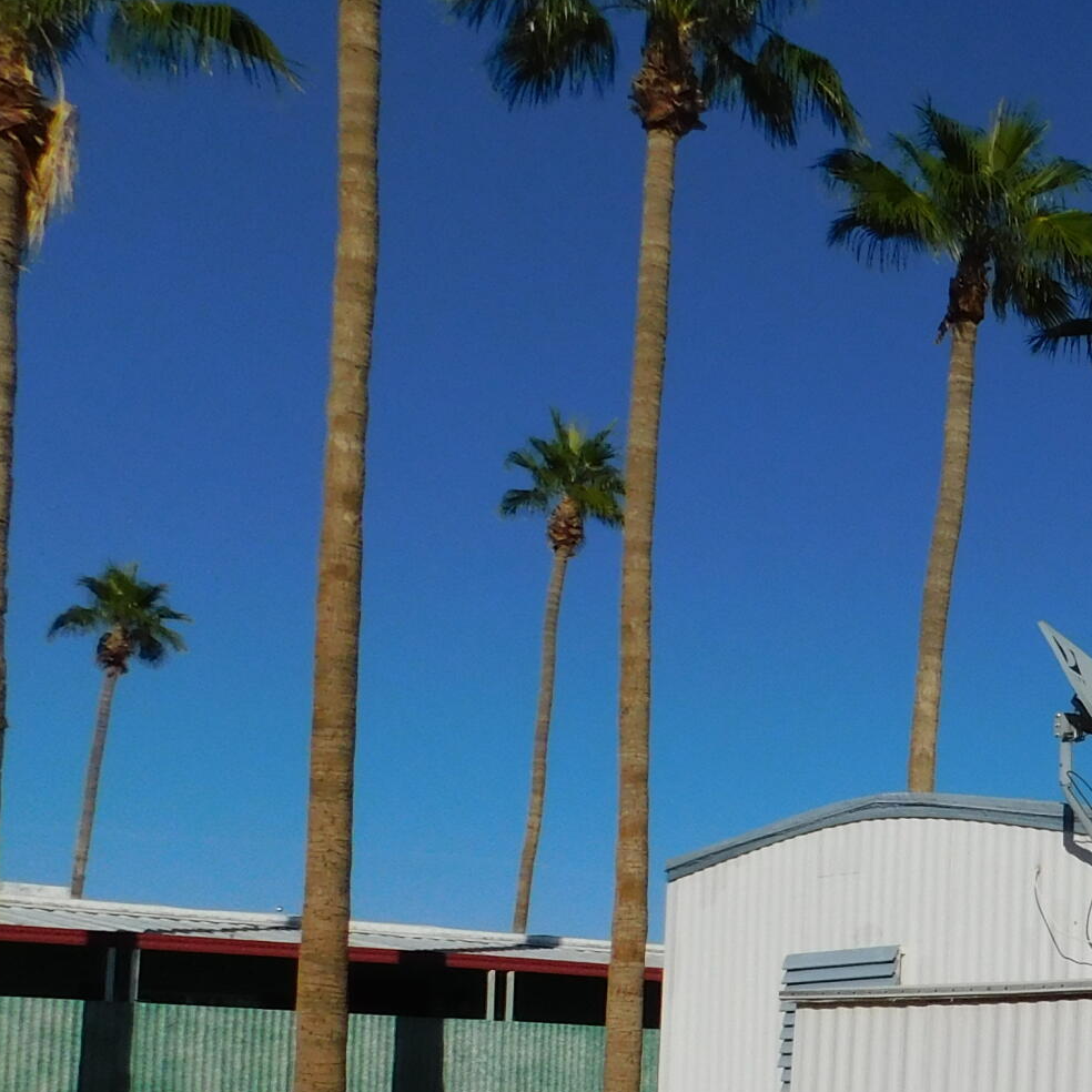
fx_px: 2213
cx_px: 1487
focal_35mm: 62
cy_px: 953
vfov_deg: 26.9
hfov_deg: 23.8
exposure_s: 1/1250
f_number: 6
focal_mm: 4
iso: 125
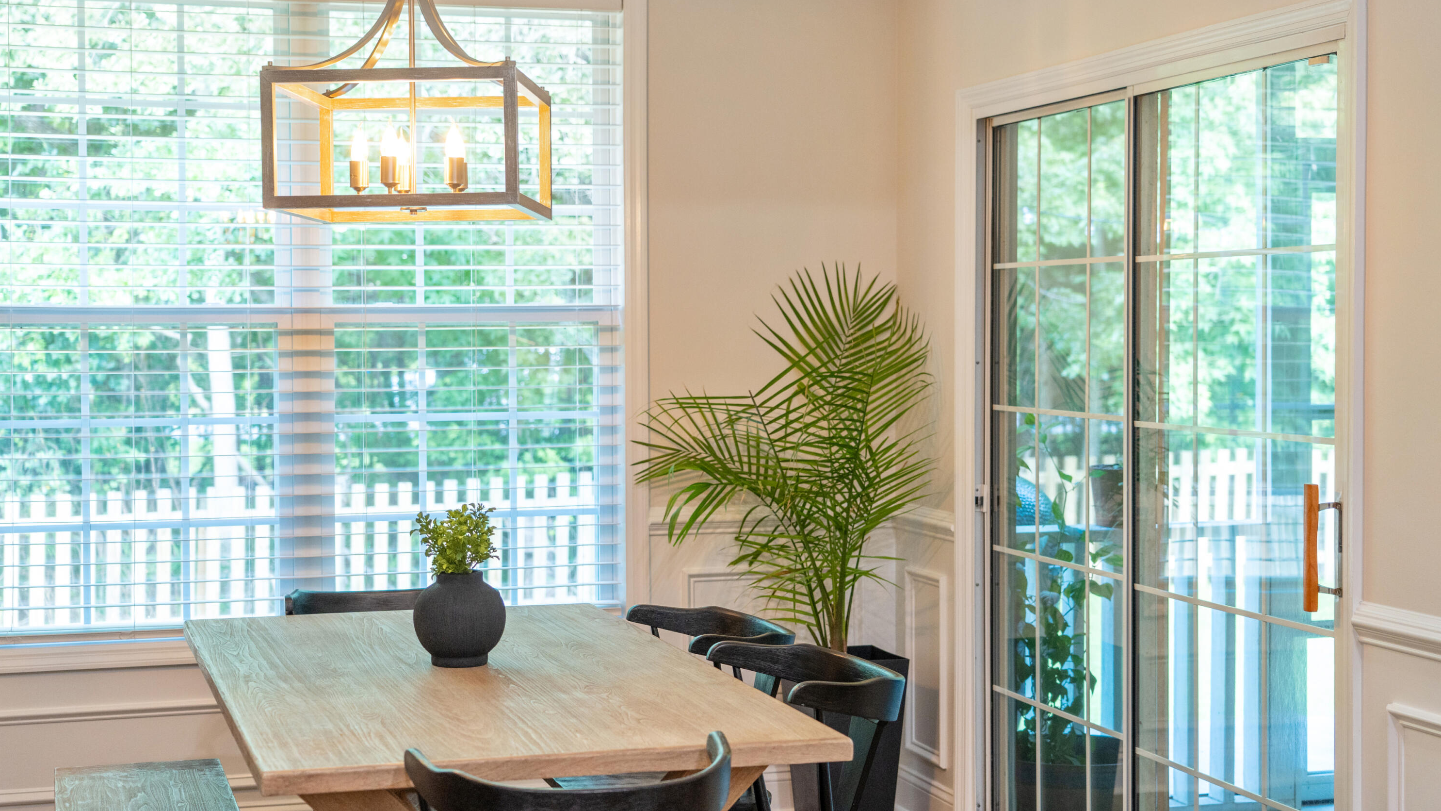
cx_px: 726
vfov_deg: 21.8
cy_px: 385
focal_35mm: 55
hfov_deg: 37.8
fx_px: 2101
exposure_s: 1/100
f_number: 4
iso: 1000
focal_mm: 52
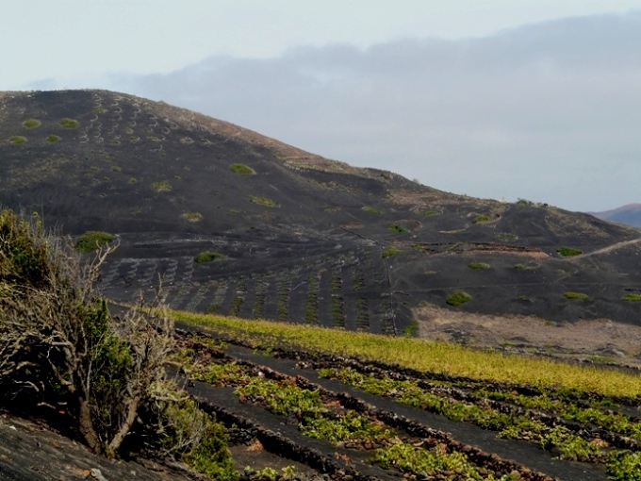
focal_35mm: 112
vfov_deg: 13.2
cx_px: 320
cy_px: 240
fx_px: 2074
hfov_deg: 17.6
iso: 100
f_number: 5.6
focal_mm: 18.3
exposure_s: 1/250
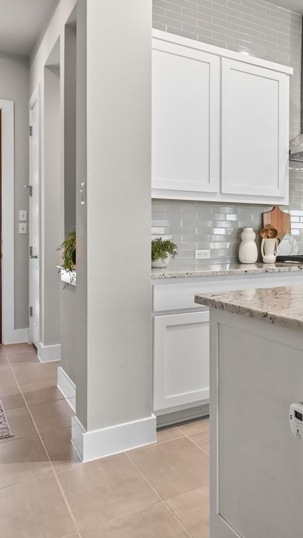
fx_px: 457
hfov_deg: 29.4
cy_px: 242
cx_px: 395
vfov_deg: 60.9
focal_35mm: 32
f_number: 16
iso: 400
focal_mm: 14
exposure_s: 1/1.67
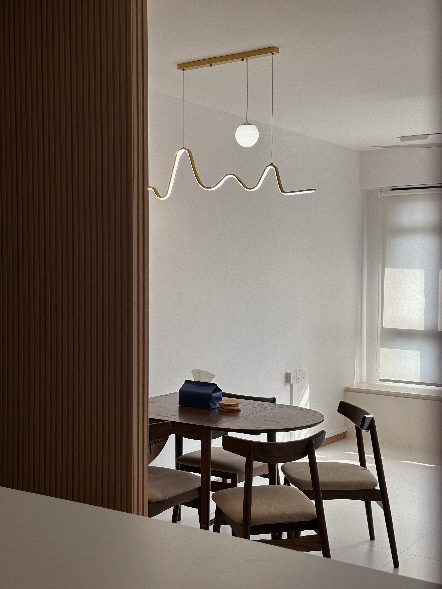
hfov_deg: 30.3
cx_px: 221
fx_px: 817
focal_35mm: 48
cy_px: 294
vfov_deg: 39.7
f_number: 1.78
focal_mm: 6.86
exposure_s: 1/188
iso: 80
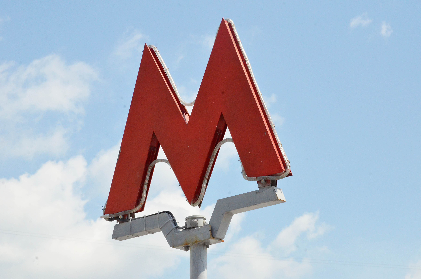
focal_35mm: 128
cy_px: 140
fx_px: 1488
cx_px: 210
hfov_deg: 16.1
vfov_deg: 10.7
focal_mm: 85
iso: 2500
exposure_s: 1/1600
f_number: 20
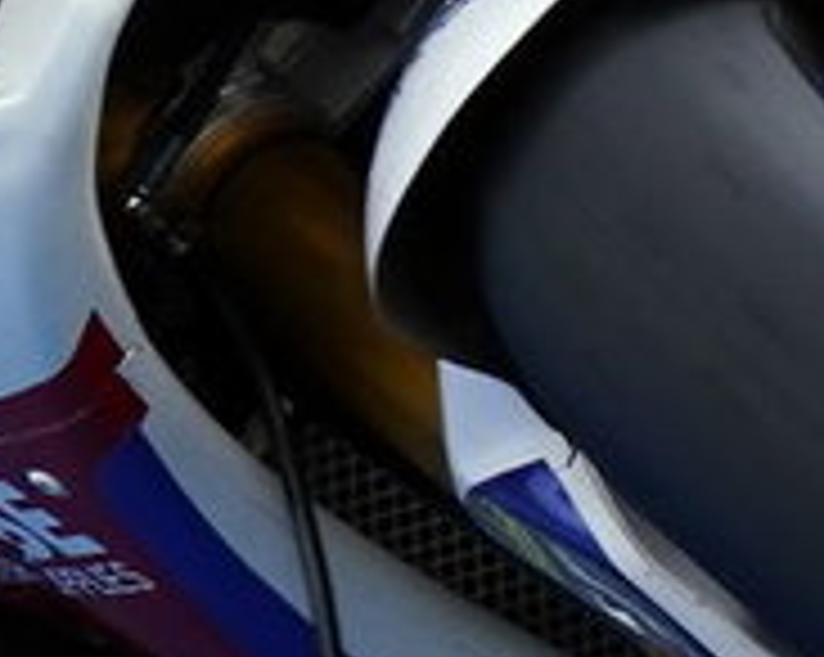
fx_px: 179835
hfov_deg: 0.3
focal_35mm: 7382
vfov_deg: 0.2
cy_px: -346
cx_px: 869
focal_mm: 600
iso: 400
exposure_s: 1/1000
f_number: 6.3
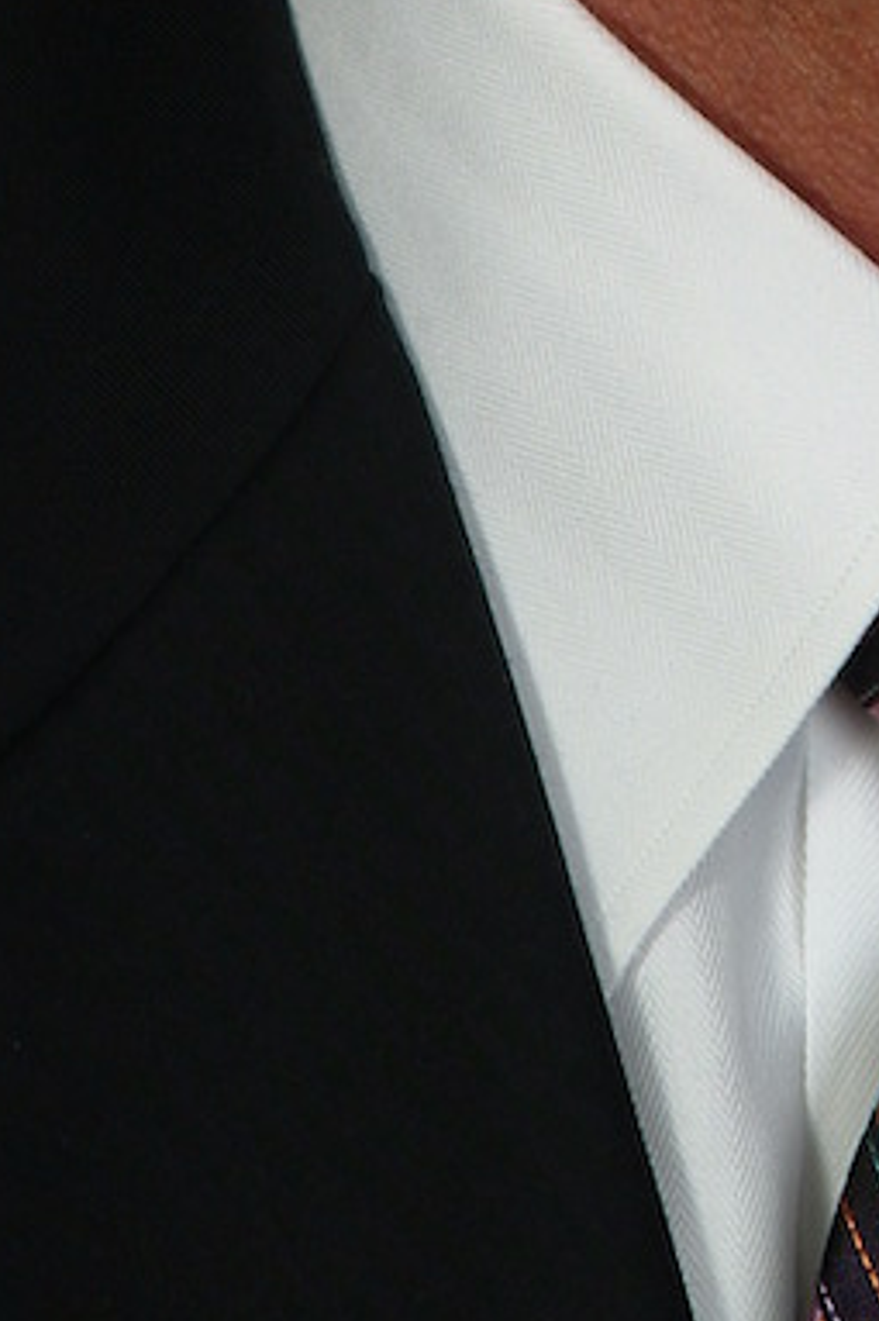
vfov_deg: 3.7
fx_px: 20372
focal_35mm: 556
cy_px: -697
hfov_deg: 2.5
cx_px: 1144
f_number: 11
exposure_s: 1/125
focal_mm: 105
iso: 200
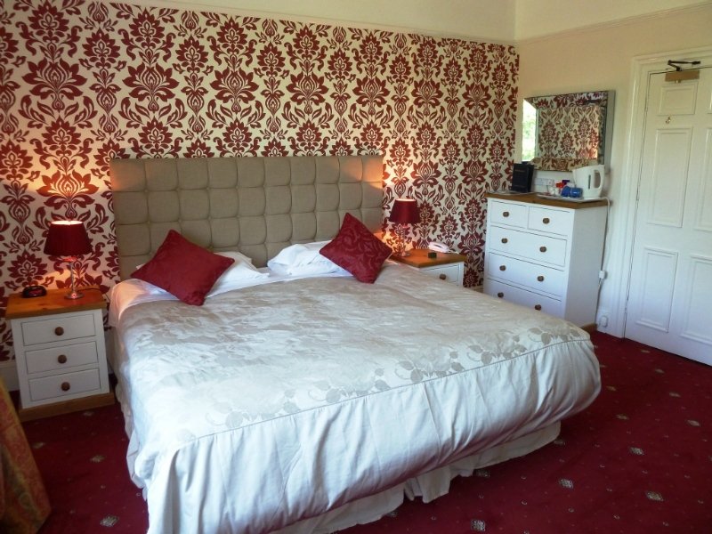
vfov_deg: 54.9
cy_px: 267
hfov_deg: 69.4
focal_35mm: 25
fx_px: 514
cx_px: 356
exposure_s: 1/30
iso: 200
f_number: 3.3
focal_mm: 4.1
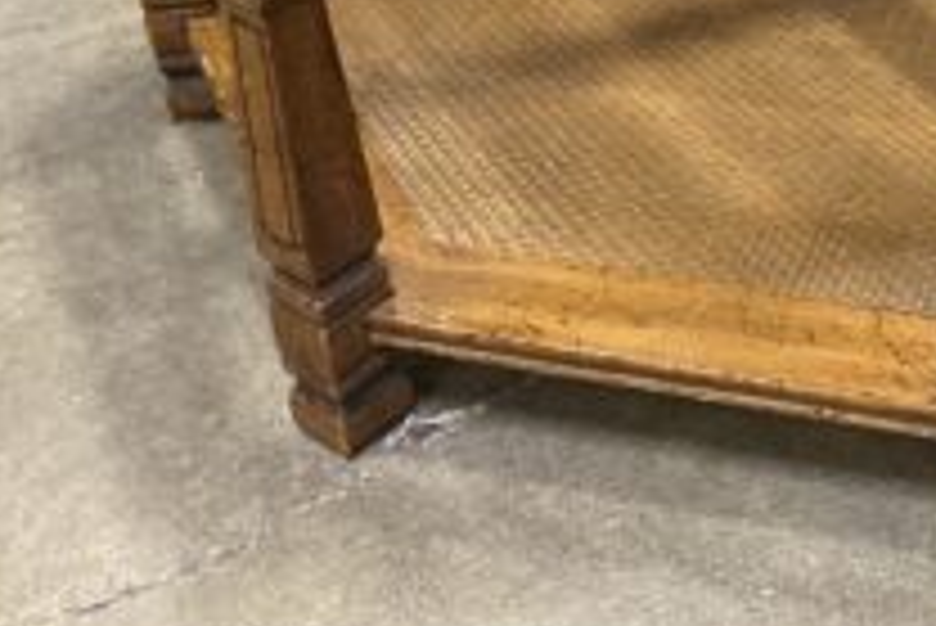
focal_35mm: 65
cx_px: 896
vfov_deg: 19.7
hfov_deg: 29.3
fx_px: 1691
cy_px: -119
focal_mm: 4.25
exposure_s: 1/60
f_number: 1.8
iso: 500
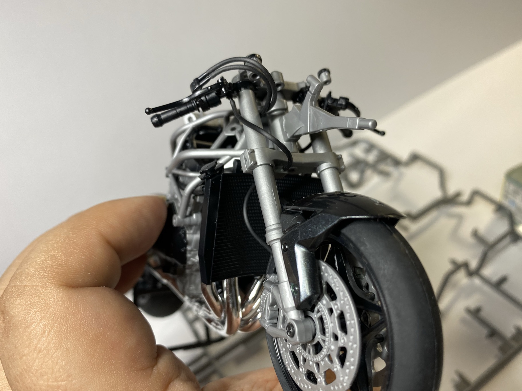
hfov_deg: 61.7
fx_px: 437
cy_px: 202
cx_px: 265
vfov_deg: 48.2
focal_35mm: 29
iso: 40
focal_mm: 4.25
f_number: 1.8
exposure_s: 1/100
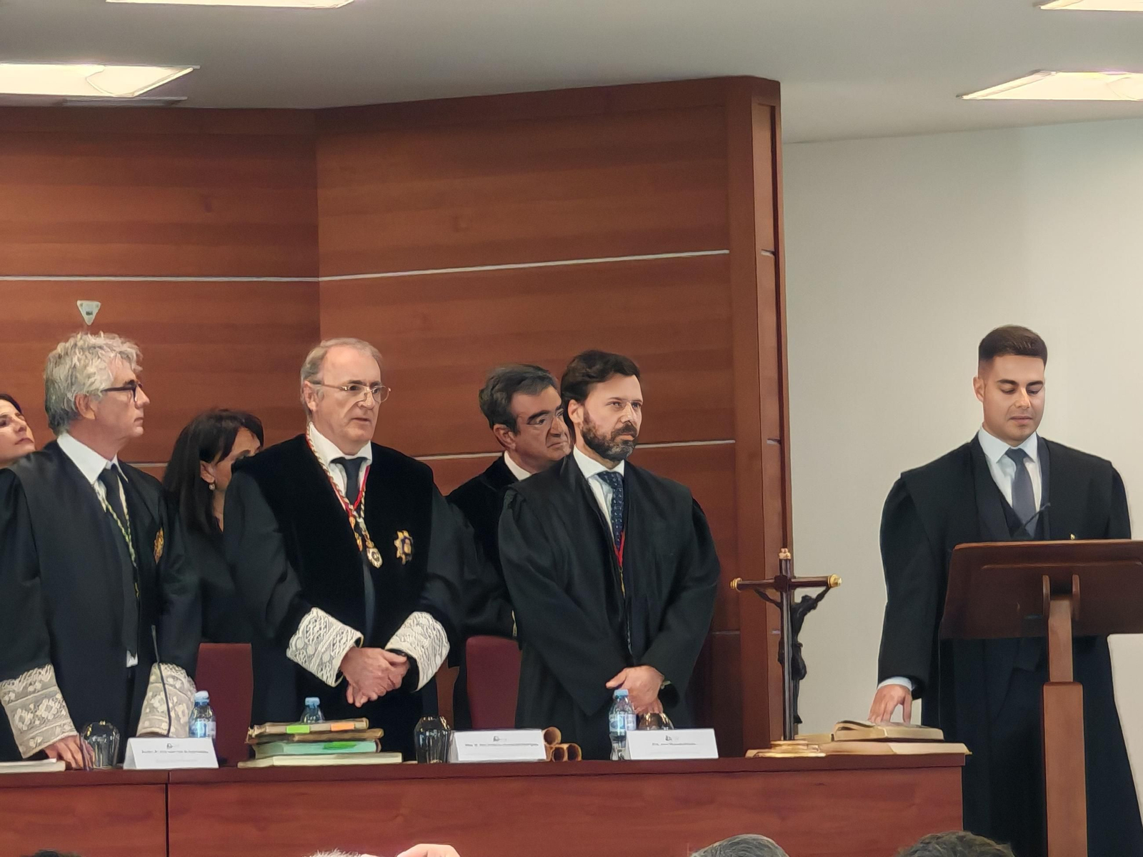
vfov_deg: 7.7
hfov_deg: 10.3
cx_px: 572
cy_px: 428
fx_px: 6340
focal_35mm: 192
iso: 250
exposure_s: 1/50
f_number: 2.4
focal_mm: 8.67
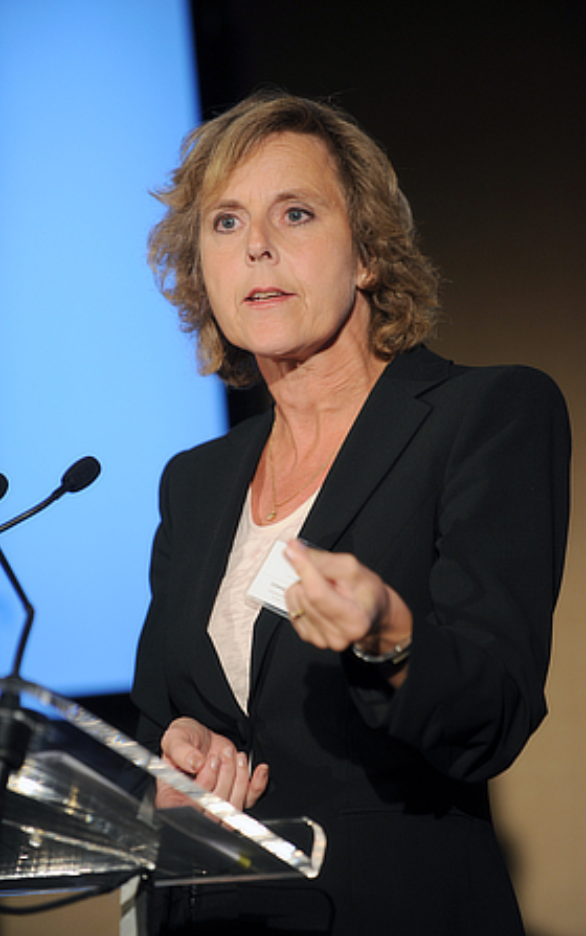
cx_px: 306
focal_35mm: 205
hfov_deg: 6.4
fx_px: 5230
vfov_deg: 10.2
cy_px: 469
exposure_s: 1/160
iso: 1250
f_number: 3.5
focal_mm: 200
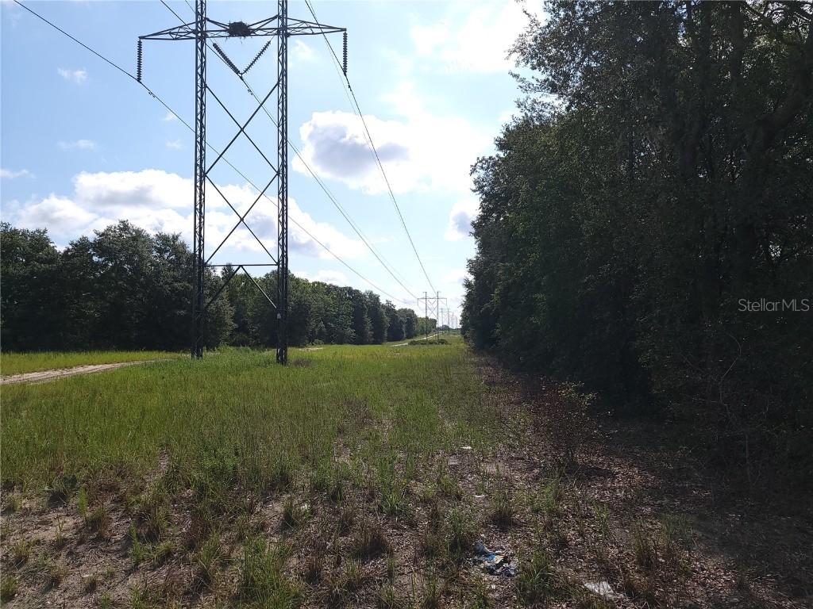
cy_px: 304
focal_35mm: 24
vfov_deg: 56.8
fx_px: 564
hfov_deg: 71.6
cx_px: 406
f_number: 1.8
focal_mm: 6.7
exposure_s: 1/872
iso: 16
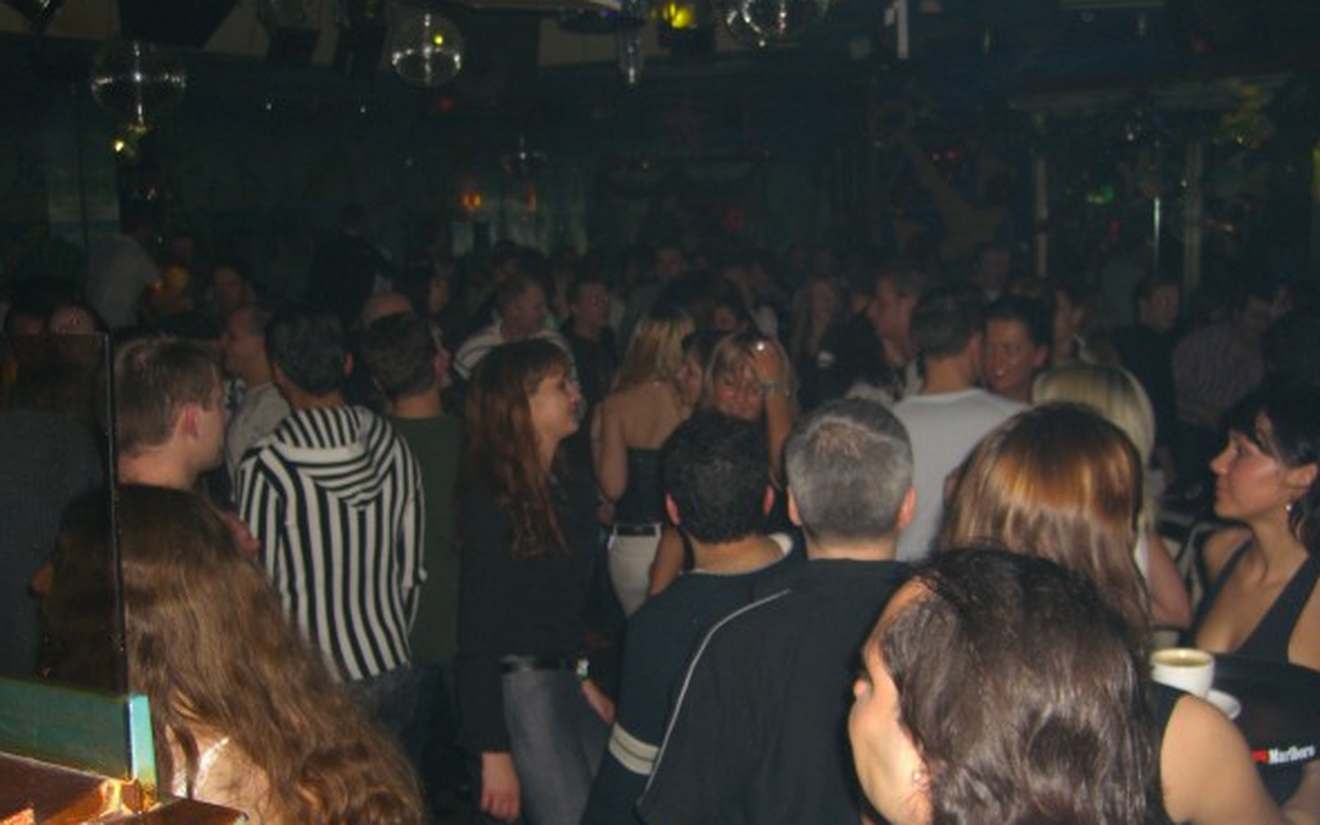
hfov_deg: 48.2
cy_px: 491
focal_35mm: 41
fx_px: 1475
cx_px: 652
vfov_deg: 31.2
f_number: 2.8
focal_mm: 7.9
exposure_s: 1/60
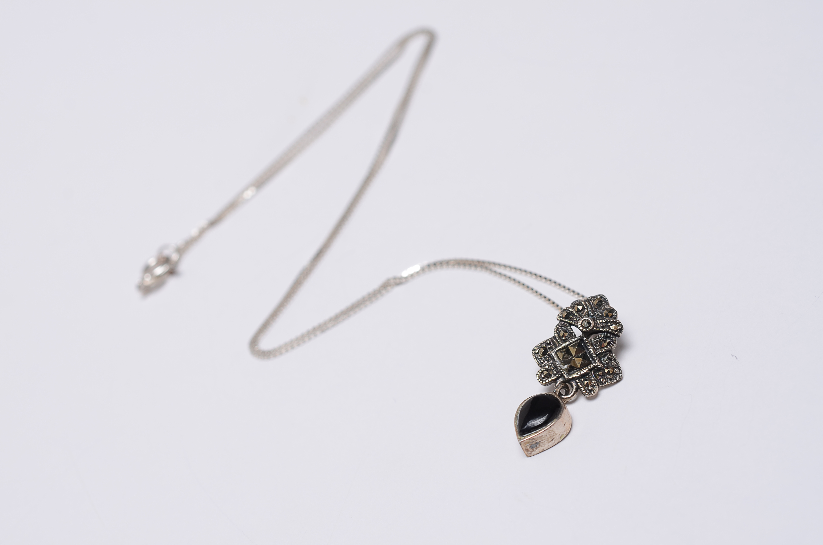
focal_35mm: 90
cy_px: 272
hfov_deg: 22.7
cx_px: 412
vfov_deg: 15.1
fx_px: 2053
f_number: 8
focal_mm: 60
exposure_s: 1/80
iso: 100
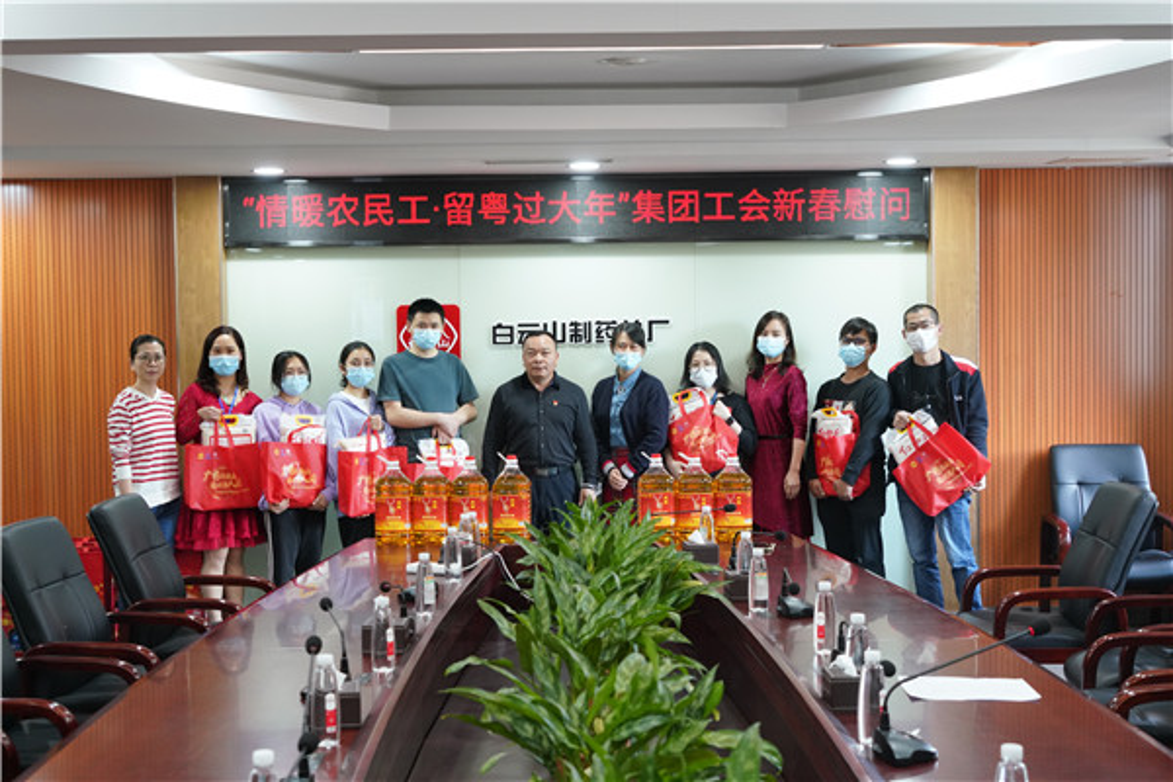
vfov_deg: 29.2
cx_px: 586
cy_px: 391
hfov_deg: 42.7
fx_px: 1499
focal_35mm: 46
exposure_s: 1/50
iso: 2500
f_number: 6.3
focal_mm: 46
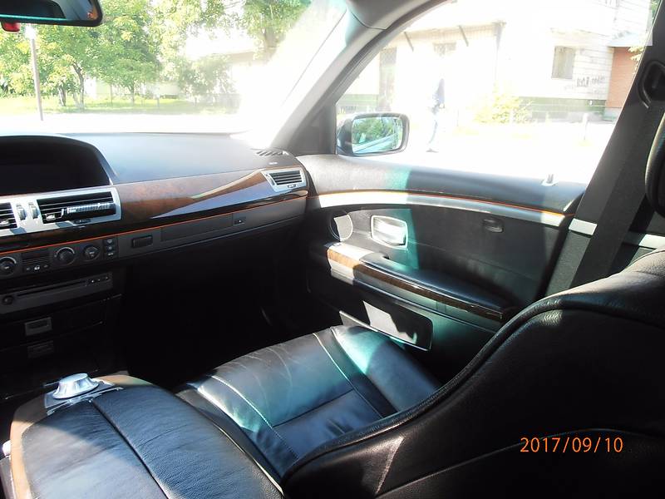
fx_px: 576
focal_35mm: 30
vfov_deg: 46.8
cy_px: 250
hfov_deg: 60.0
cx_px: 332
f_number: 3.5
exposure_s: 1/50
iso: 80
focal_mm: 5.2
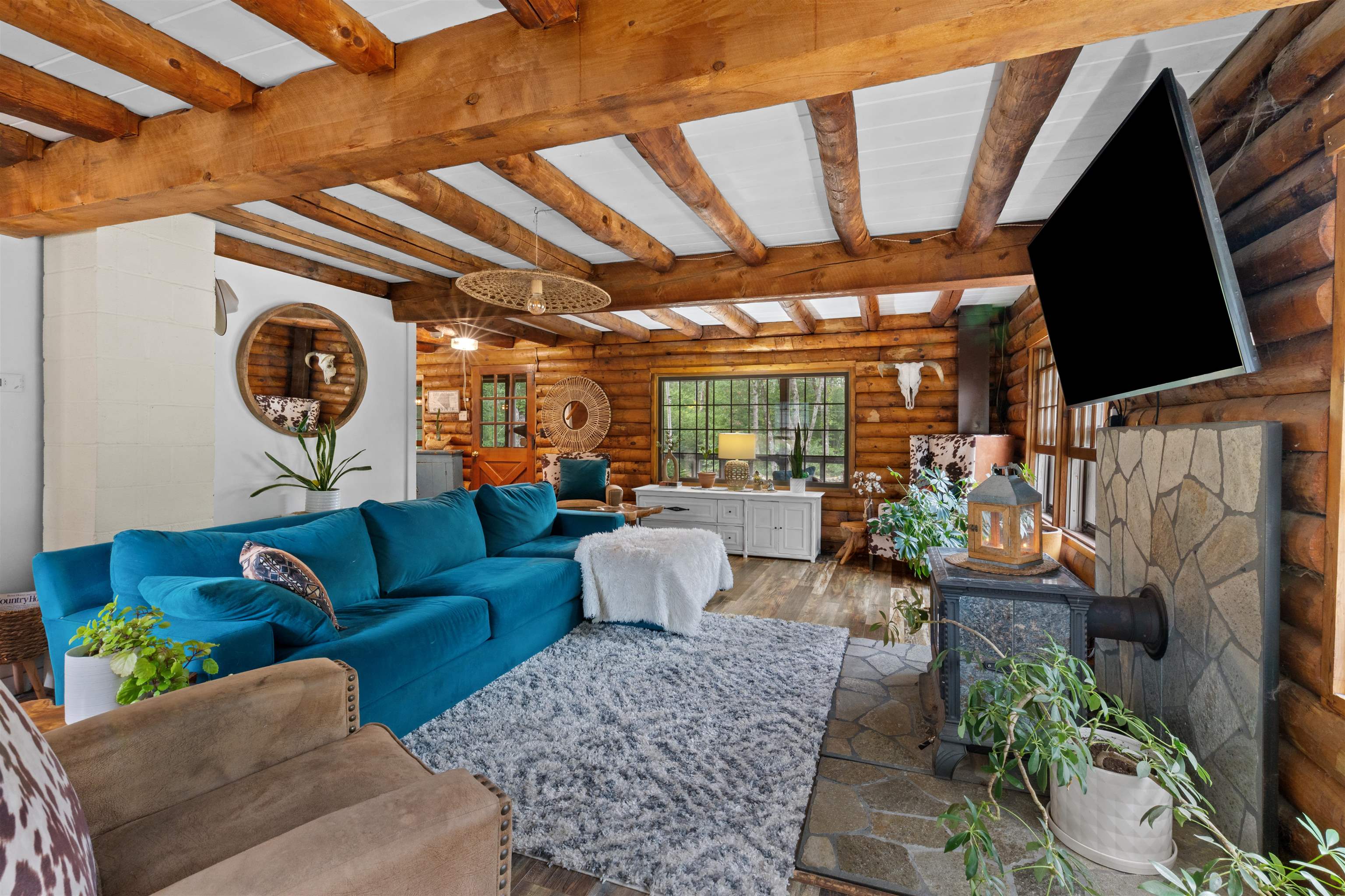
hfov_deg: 100.4
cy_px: 448
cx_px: 672
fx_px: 560
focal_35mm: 15
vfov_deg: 77.3
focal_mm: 15
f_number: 11
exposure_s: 3
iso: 320
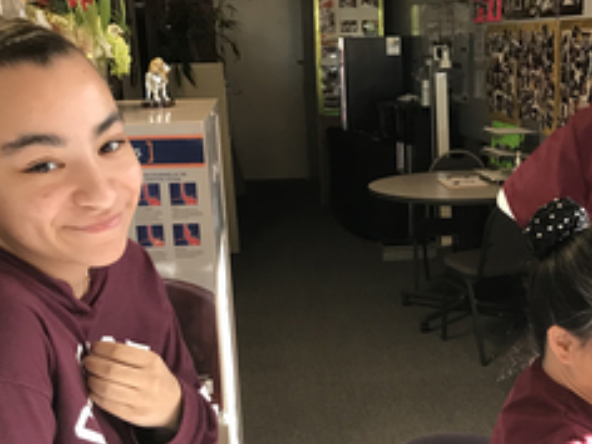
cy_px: 356
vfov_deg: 25.2
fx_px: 975
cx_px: 431
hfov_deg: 33.2
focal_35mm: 57
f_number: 1.8
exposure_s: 1/20
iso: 40
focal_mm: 3.99
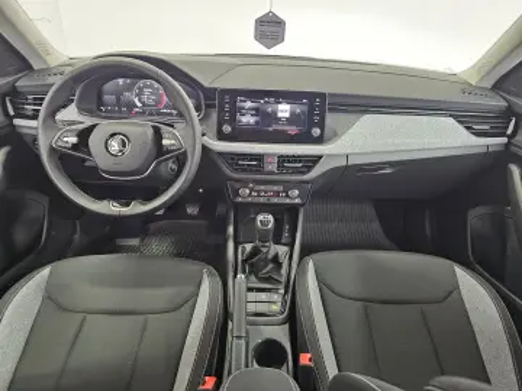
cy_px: 196
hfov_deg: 73.9
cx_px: 261
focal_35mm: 23
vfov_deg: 58.9
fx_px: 347
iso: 400
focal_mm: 6.3
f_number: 1.7
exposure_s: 1/100
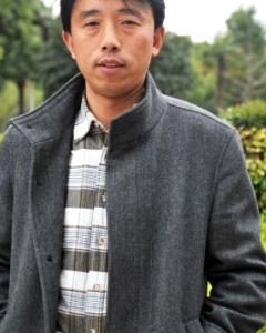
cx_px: 104
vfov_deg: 15.3
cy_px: 160
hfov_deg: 12.2
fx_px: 1240
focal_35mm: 126
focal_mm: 90
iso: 250
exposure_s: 1/250
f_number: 8
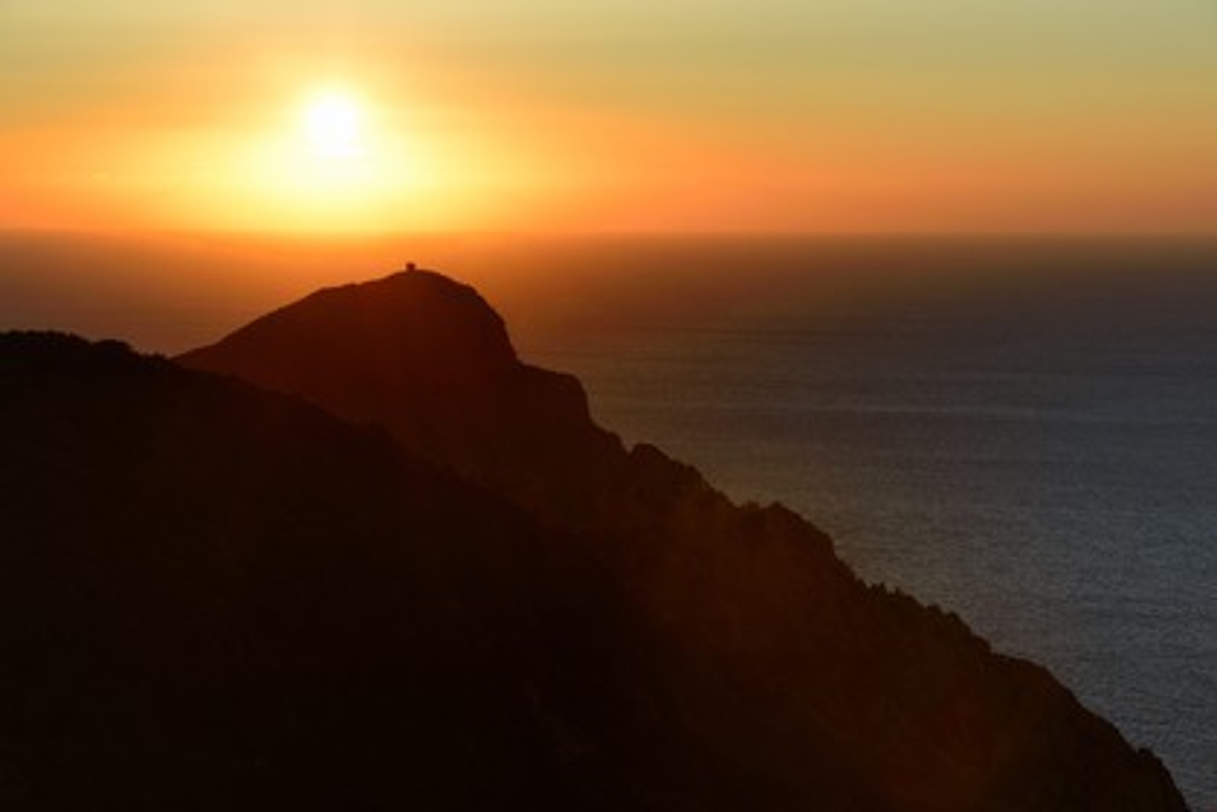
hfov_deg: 18.6
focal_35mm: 110
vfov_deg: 12.5
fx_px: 3718
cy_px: 406
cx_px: 608
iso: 200
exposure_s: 1/250
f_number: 11
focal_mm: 110
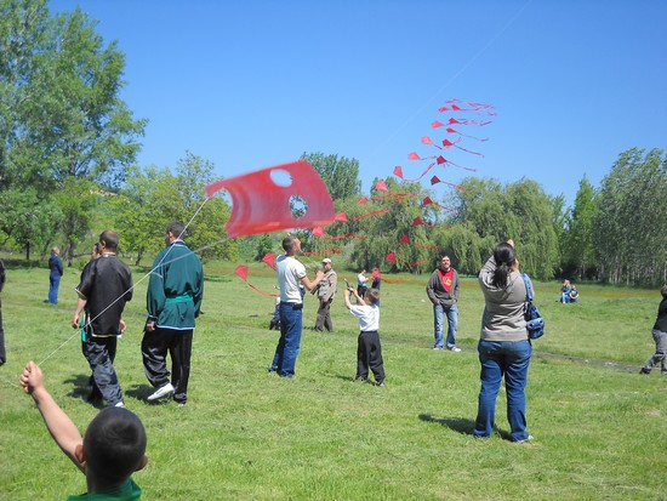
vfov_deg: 30.3
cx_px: 334
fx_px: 925
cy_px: 250
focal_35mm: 48
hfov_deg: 39.6
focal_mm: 7.88
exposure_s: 1/250
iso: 64
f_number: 5.8
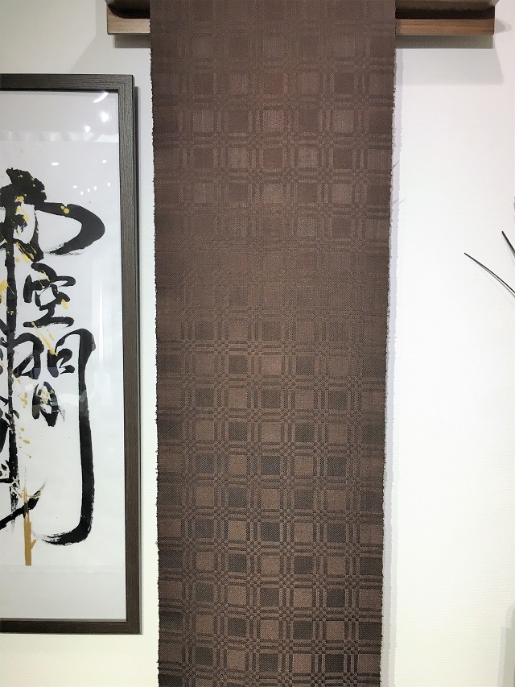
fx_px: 575
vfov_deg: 61.7
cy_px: 344
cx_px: 258
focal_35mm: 29
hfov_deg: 48.2
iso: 32
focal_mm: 4.15
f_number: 2.2
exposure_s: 1/30
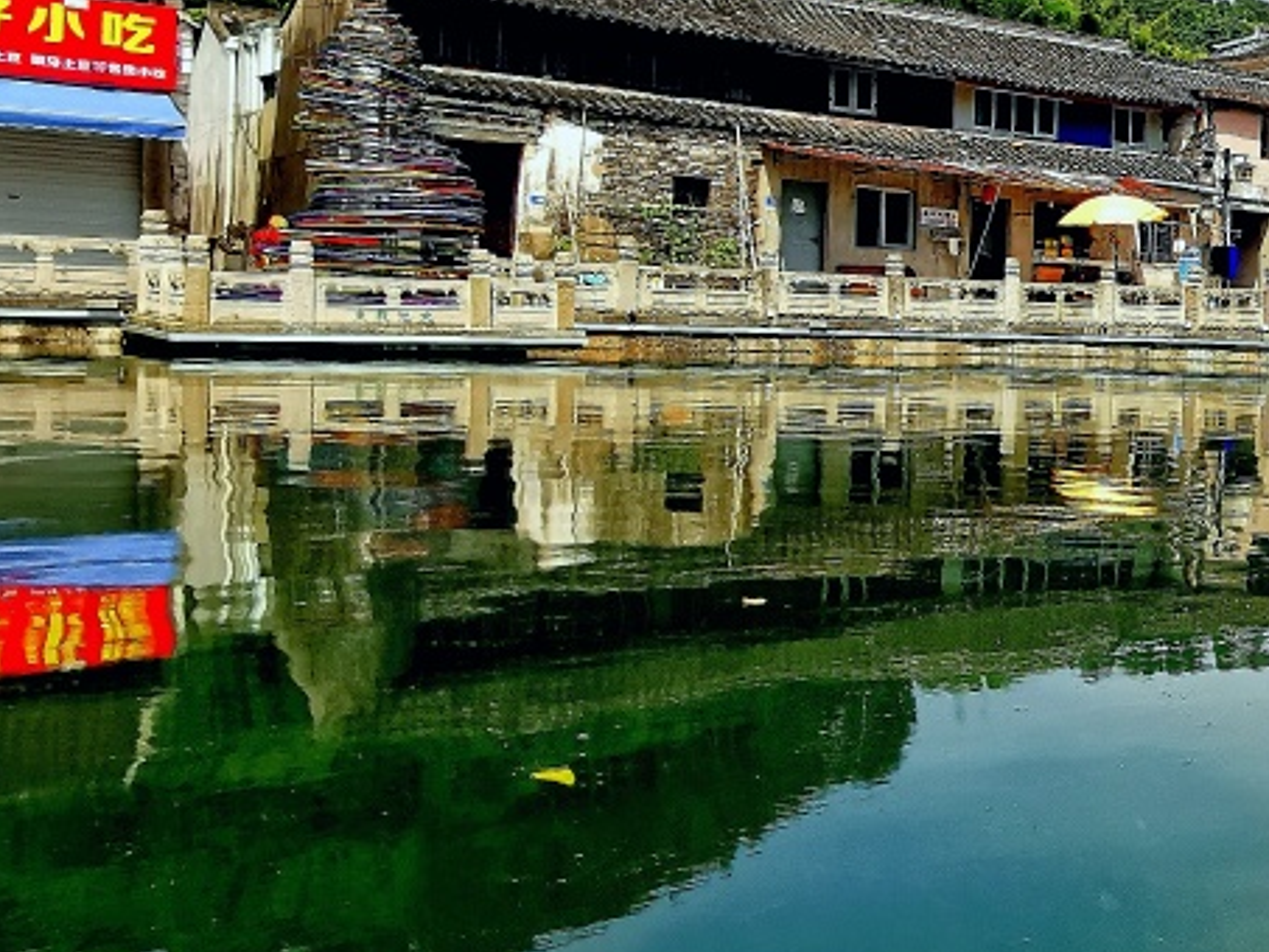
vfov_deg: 32.1
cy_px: 372
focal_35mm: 45
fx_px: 1650
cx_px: 1605
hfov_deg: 32.7
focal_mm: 2.26
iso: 50
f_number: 2.2
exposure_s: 1/702
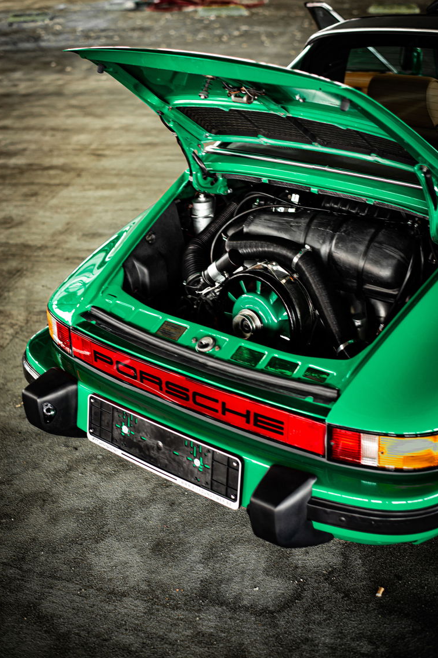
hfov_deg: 26.5
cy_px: 328
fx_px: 931
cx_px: 221
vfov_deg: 38.9
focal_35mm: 51
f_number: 2.8
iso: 1000
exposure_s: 1/25
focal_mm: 50
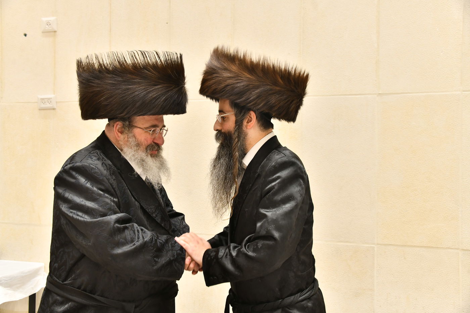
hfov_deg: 48.5
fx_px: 522
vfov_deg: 33.4
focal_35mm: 40
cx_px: 235
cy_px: 156
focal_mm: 40
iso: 1250
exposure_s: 1/125
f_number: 5.6
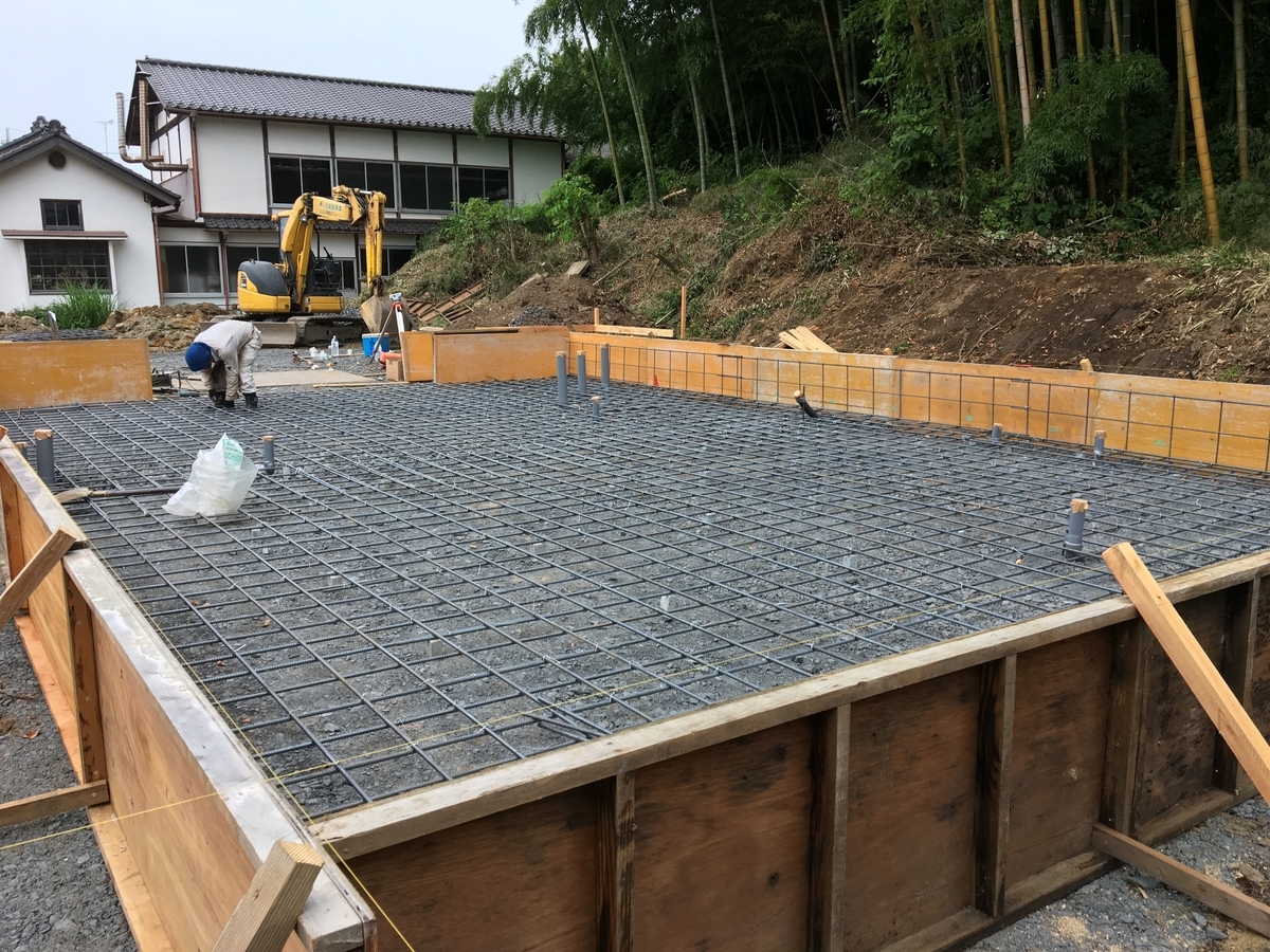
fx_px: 1064
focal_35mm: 29
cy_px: 476
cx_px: 635
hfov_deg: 61.7
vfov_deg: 48.2
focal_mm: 4.15
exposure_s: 1/120
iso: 25
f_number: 2.2
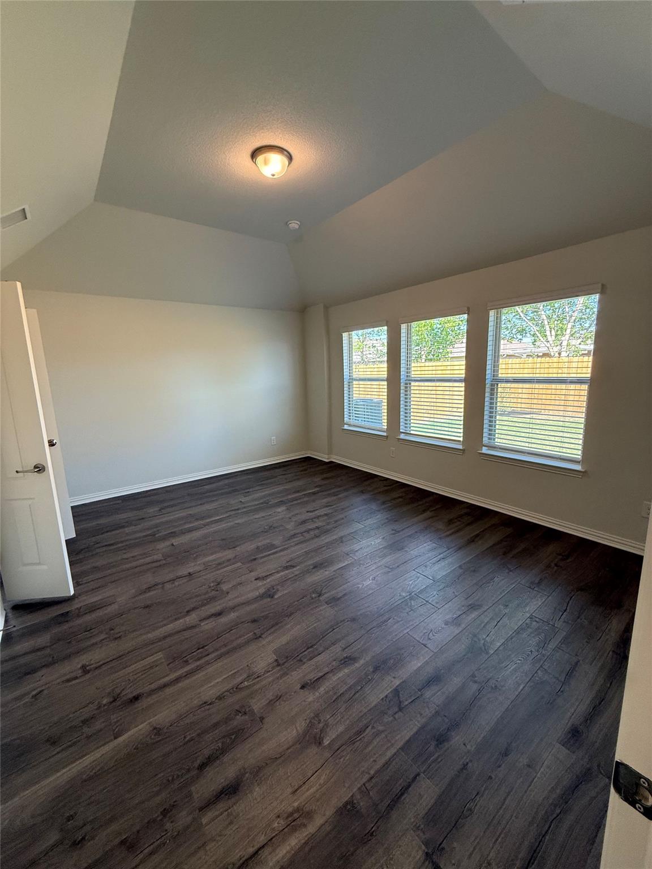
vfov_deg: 102.1
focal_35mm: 14
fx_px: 352
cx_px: 326
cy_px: 434
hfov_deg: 85.7
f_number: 2.2
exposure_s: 1/120
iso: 250
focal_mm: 2.22
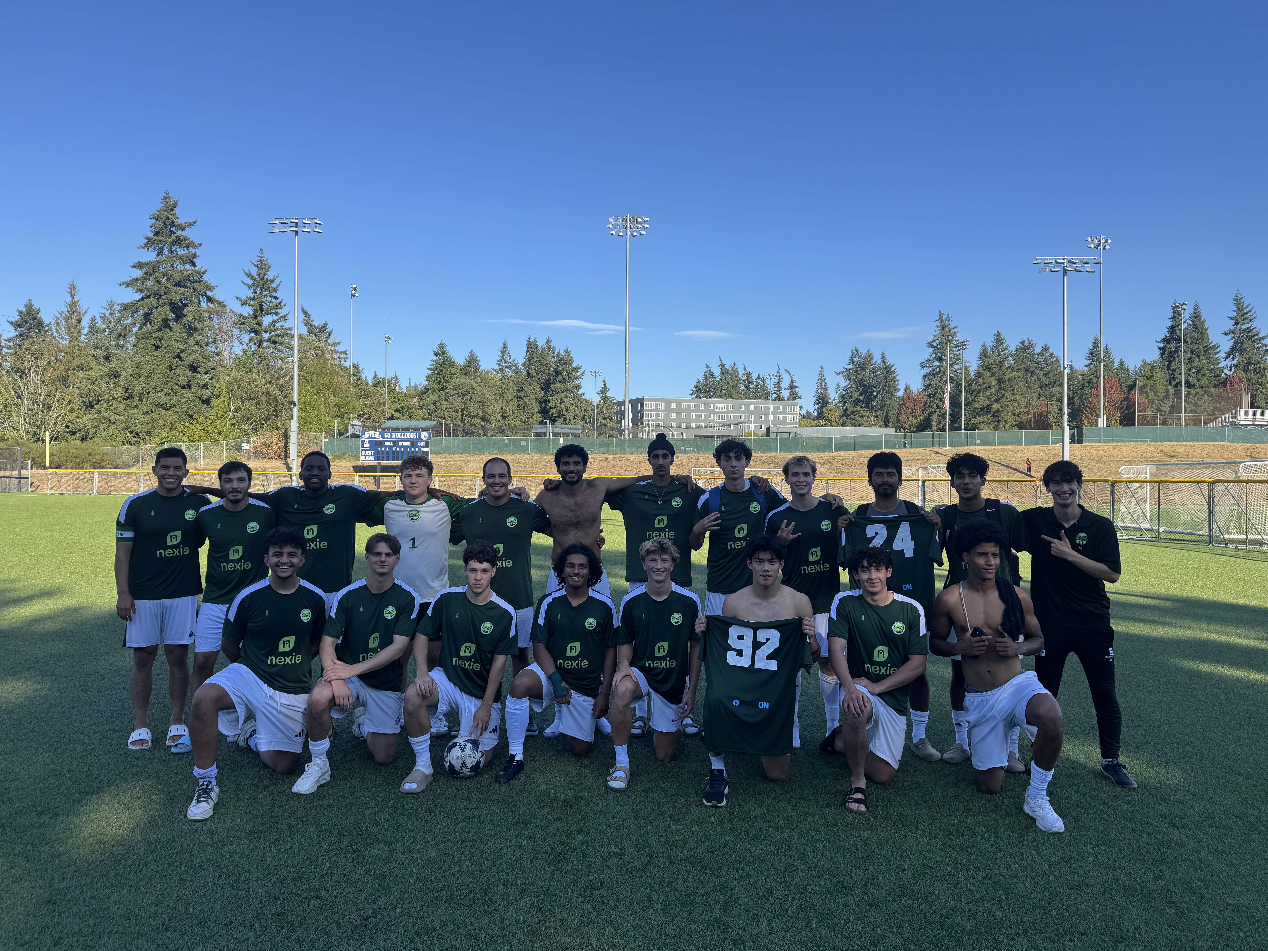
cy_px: 476
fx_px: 879
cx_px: 634
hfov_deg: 71.6
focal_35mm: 24
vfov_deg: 56.8
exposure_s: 1/1980
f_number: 1.78
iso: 80
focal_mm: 6.76
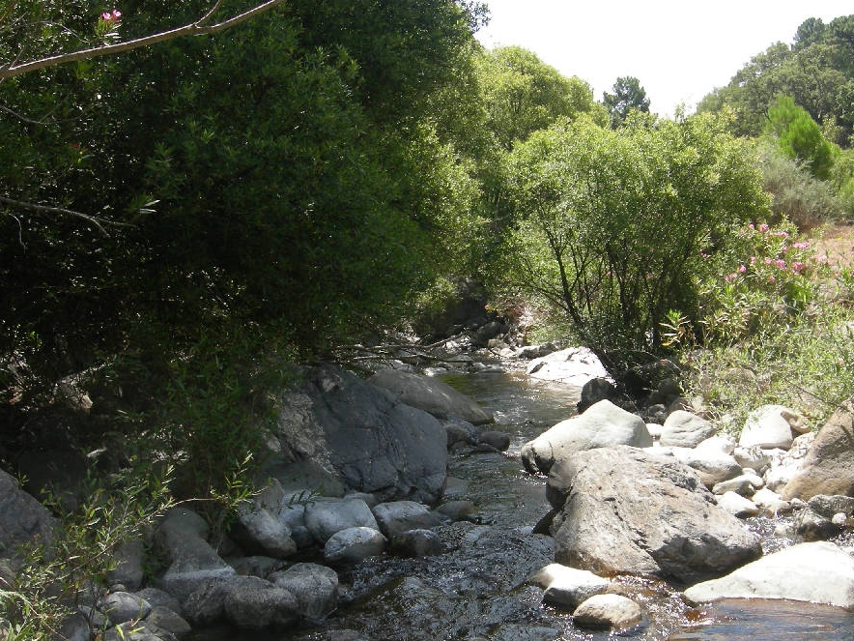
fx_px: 1086
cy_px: 355
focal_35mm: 44
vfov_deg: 32.8
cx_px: 478
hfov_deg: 42.9
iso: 64
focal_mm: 8
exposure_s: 1/150
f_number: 5
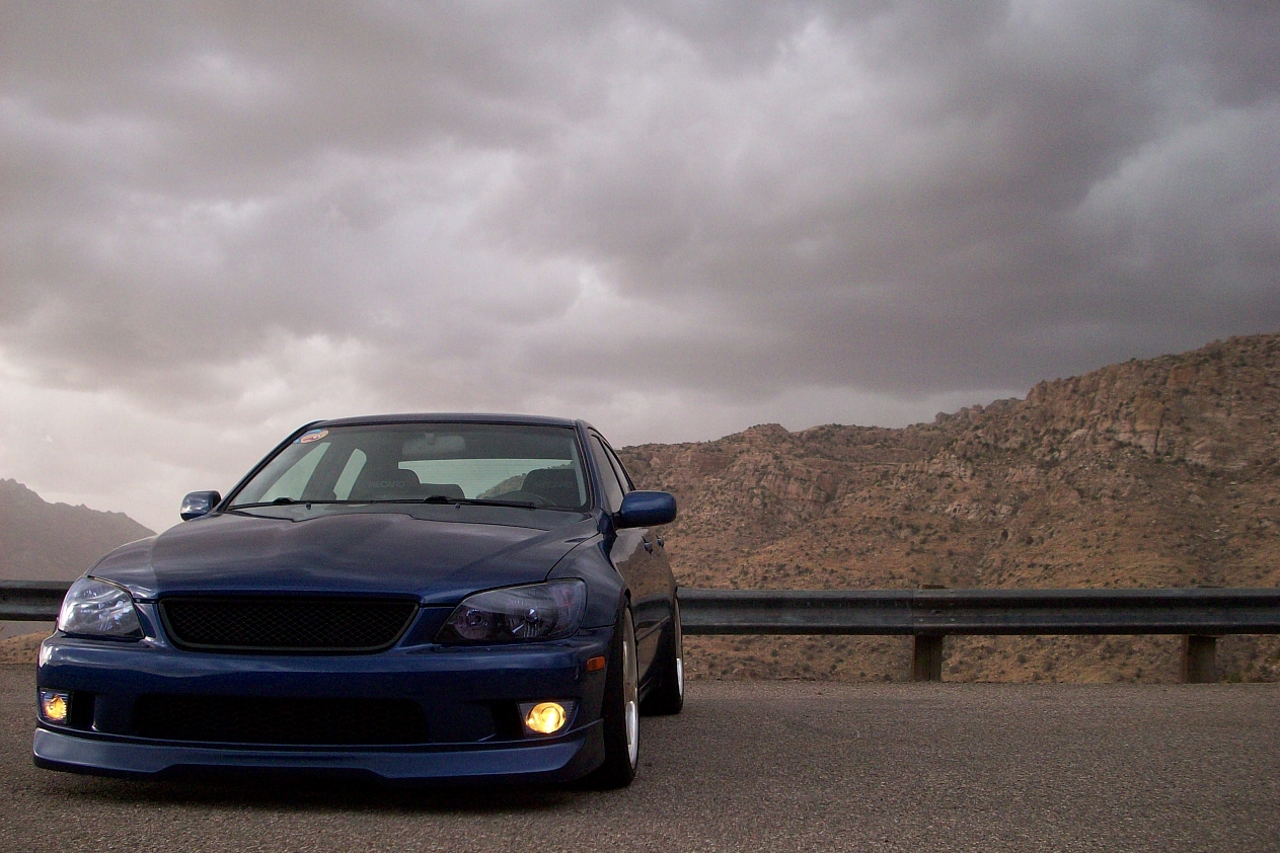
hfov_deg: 49.6
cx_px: 636
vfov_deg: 34.2
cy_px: 423
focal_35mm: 39
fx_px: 1387
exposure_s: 1/397
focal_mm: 6.2
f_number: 2.8
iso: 80
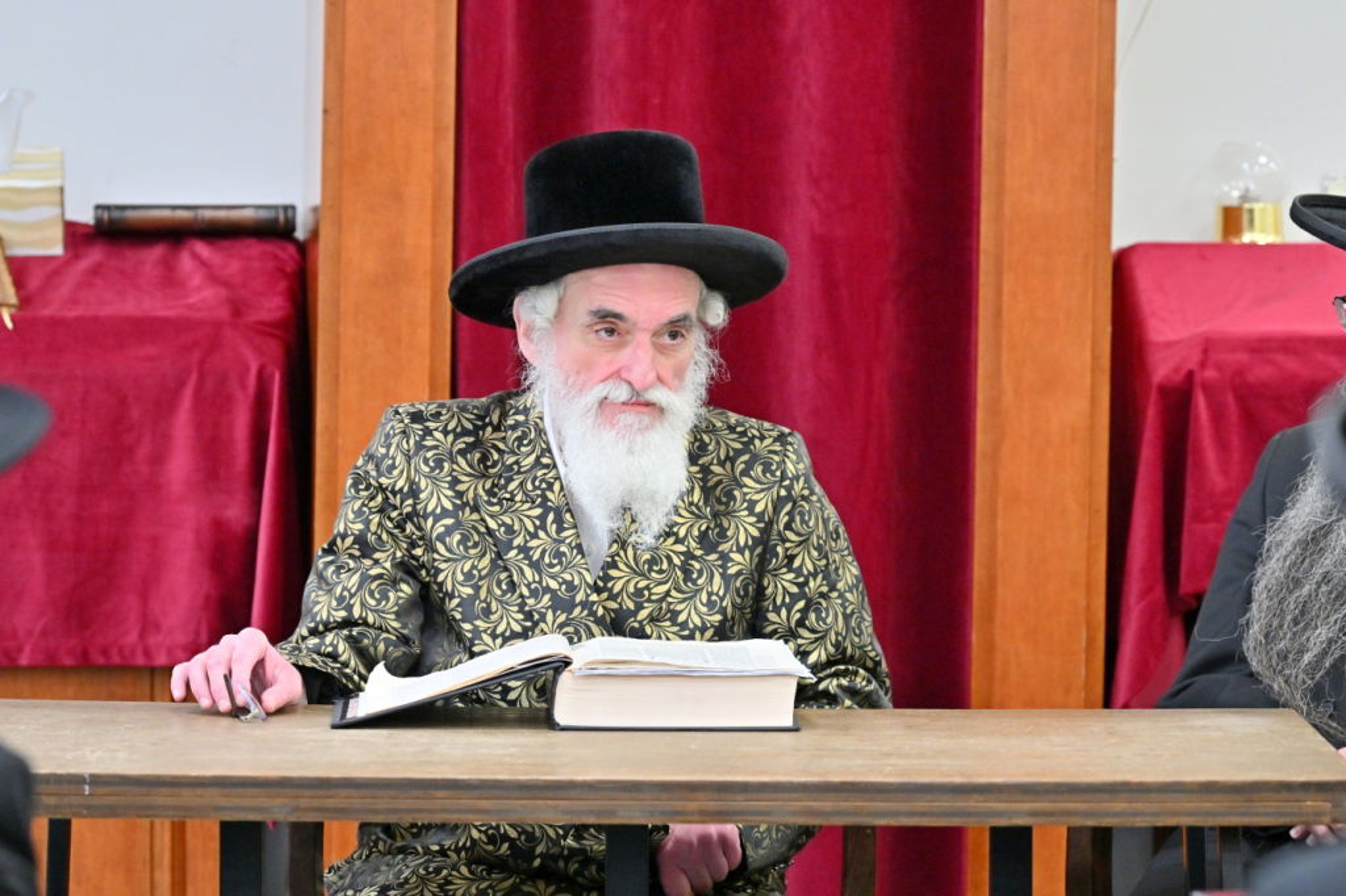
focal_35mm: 180
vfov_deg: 7.6
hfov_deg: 11.4
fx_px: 6727
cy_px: 448
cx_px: 673
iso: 800
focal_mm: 120
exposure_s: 1/160
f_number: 4
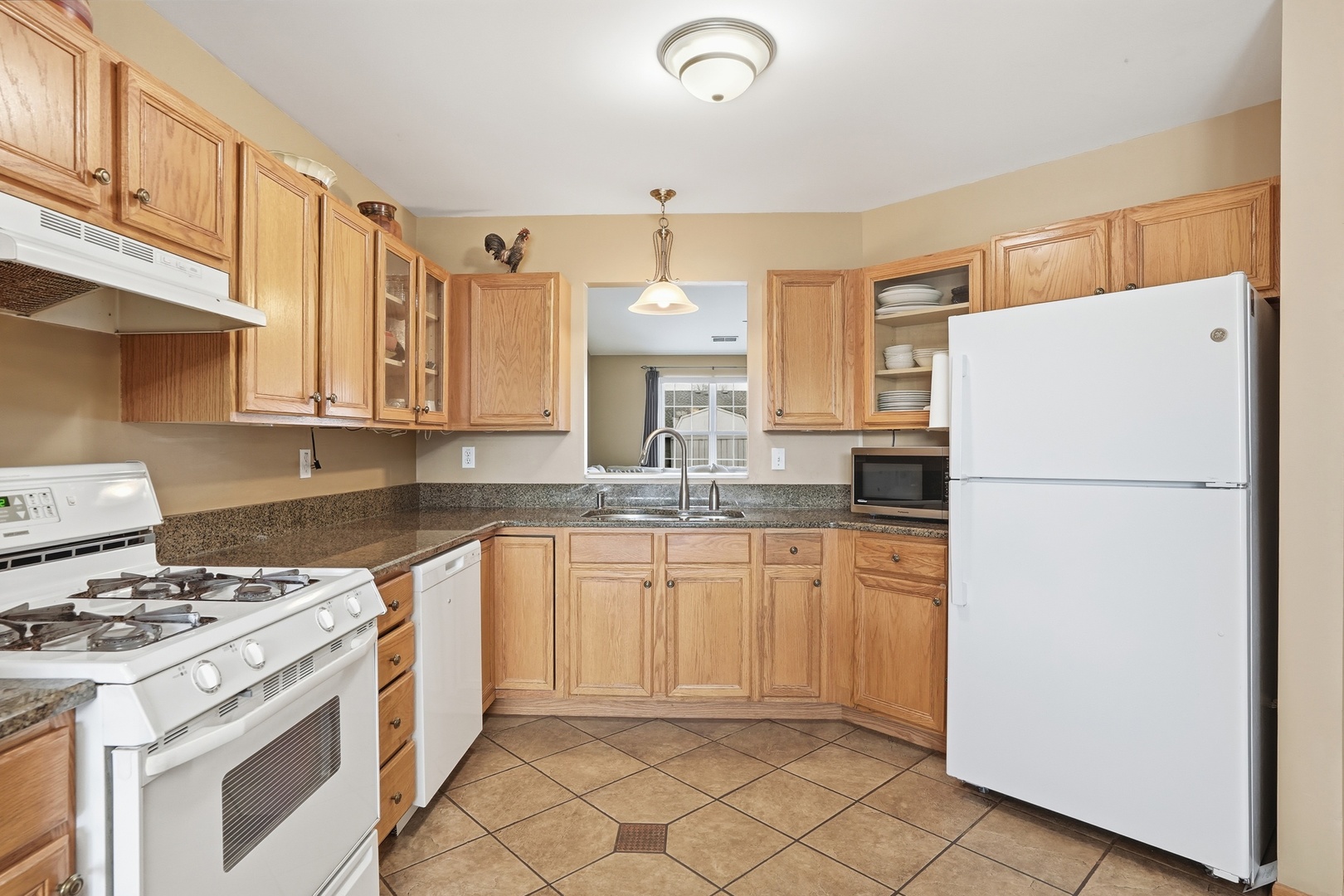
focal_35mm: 18
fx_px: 672
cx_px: 672
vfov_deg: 67.4
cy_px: 448
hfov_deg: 90.0
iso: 1600
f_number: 8
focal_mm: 18
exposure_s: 1/250
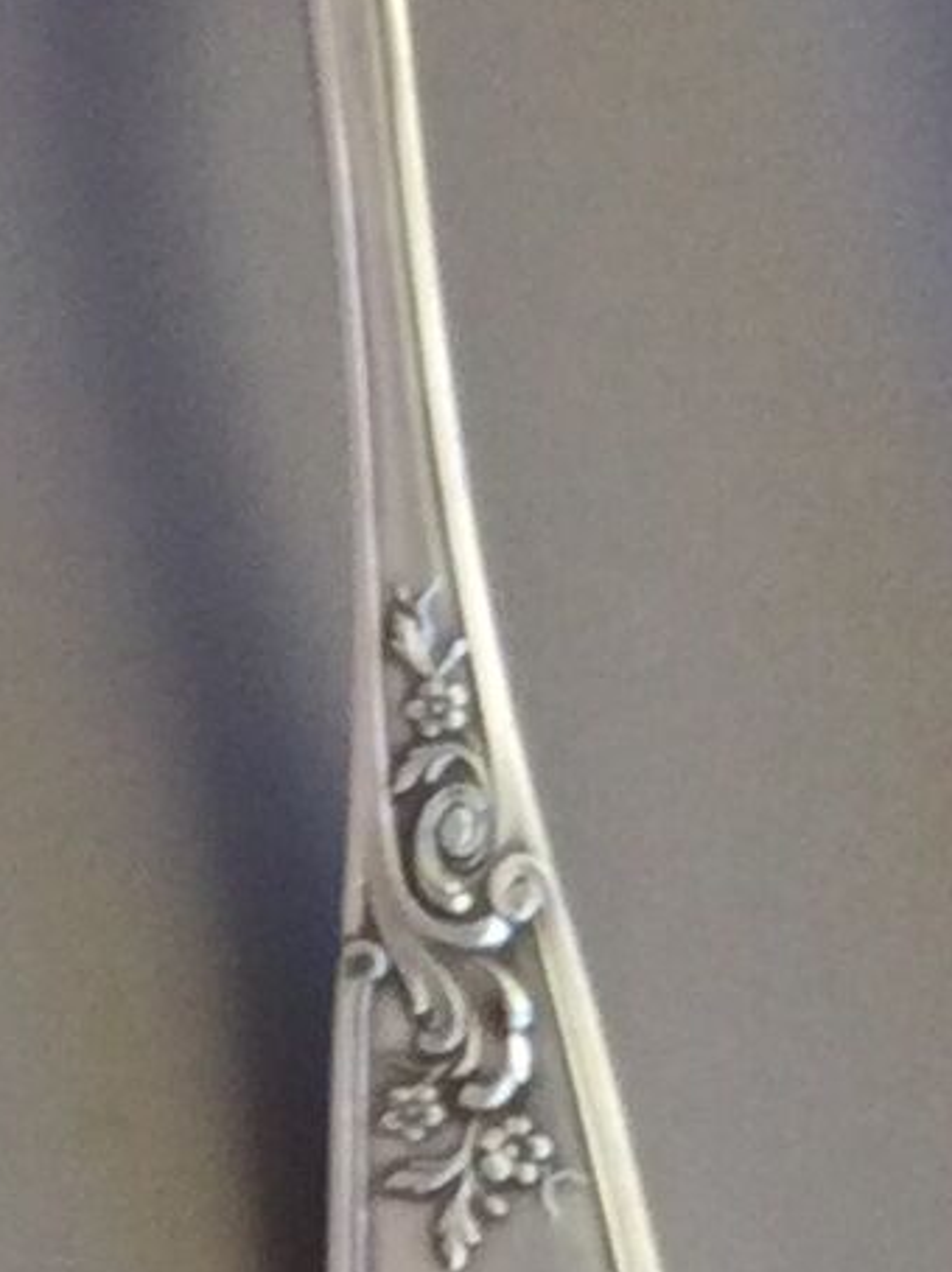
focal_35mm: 223
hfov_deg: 6.6
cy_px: 2763
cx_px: -543
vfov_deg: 8.3
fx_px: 8185
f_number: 2.4
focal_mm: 3.3
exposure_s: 1/50
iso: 32
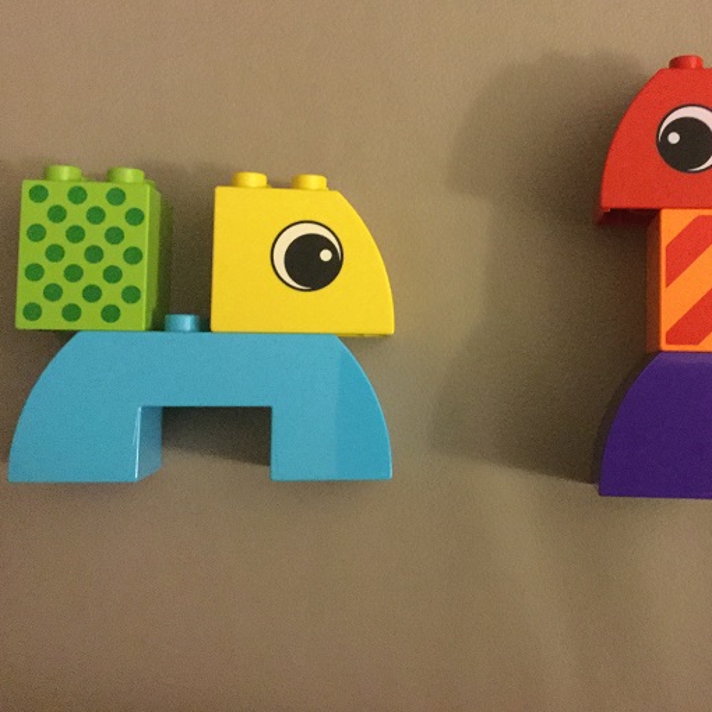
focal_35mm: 43
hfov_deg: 38.6
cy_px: 297
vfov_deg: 39.1
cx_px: 487
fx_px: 1001
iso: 800
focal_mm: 3.3
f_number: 2.4
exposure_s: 1/15
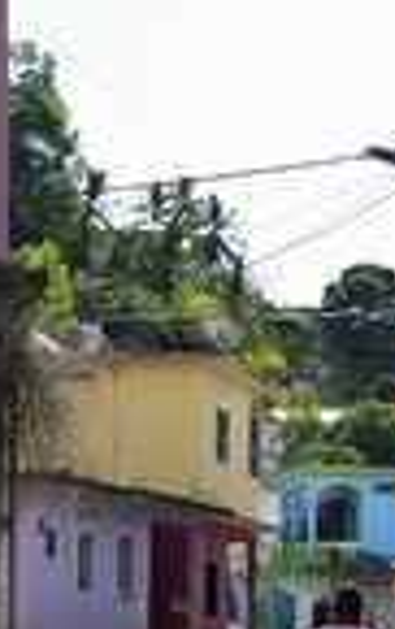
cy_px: 594
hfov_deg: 8.4
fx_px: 2627
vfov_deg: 13.5
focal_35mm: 153
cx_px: 608
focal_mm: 52
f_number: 11
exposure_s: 1/320
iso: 250
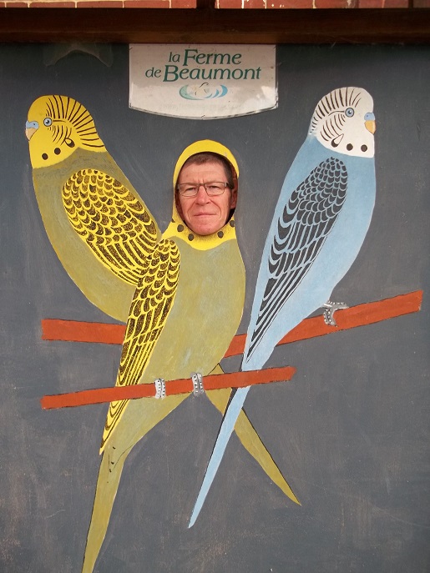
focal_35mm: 32
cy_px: 286
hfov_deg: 44.1
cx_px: 215
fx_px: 530
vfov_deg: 56.8
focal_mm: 5.7
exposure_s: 1/50
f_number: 2.9
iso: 80
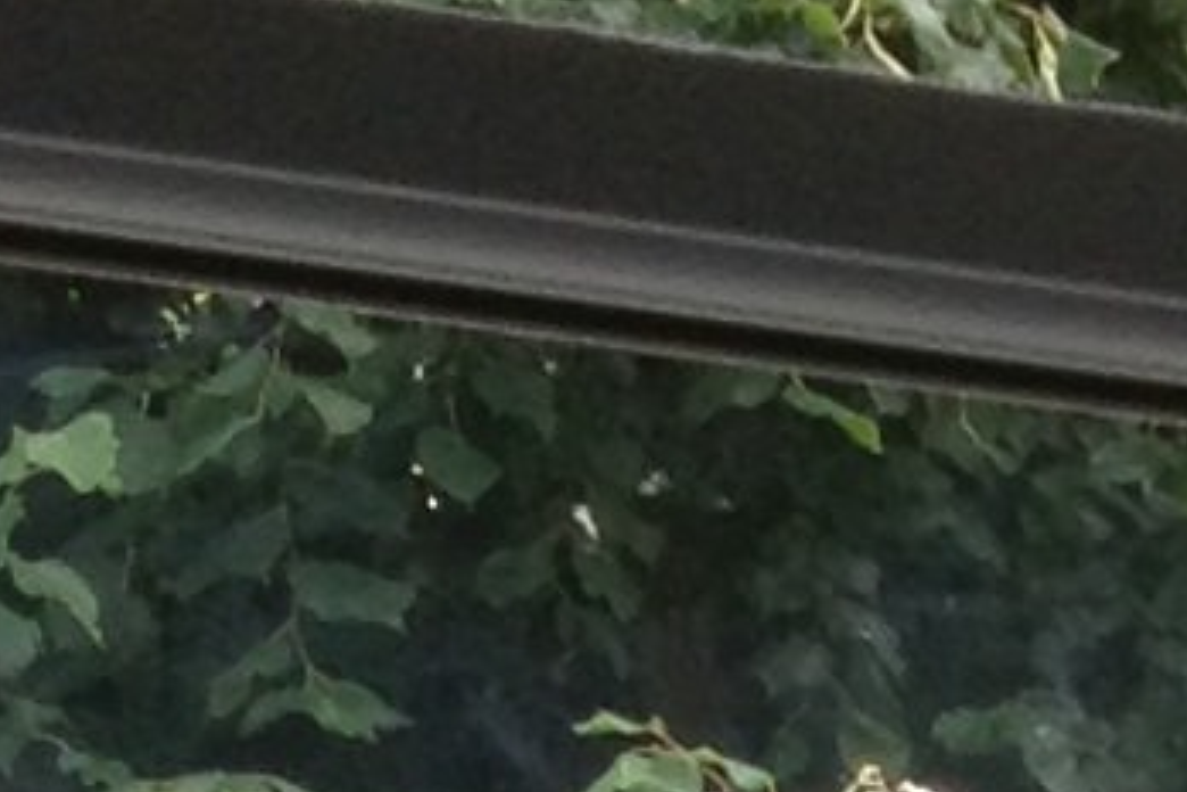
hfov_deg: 5.9
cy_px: 3980
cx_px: 2169
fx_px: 11243
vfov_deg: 3.7
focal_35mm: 341
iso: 50
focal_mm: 4.28
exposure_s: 1/204
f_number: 2.4
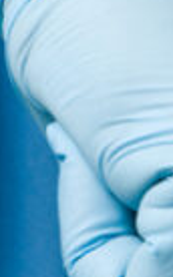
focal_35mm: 526
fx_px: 3976
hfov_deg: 2.4
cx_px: 616
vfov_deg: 4.0
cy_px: 234
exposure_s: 1/125
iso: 200
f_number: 11
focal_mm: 50
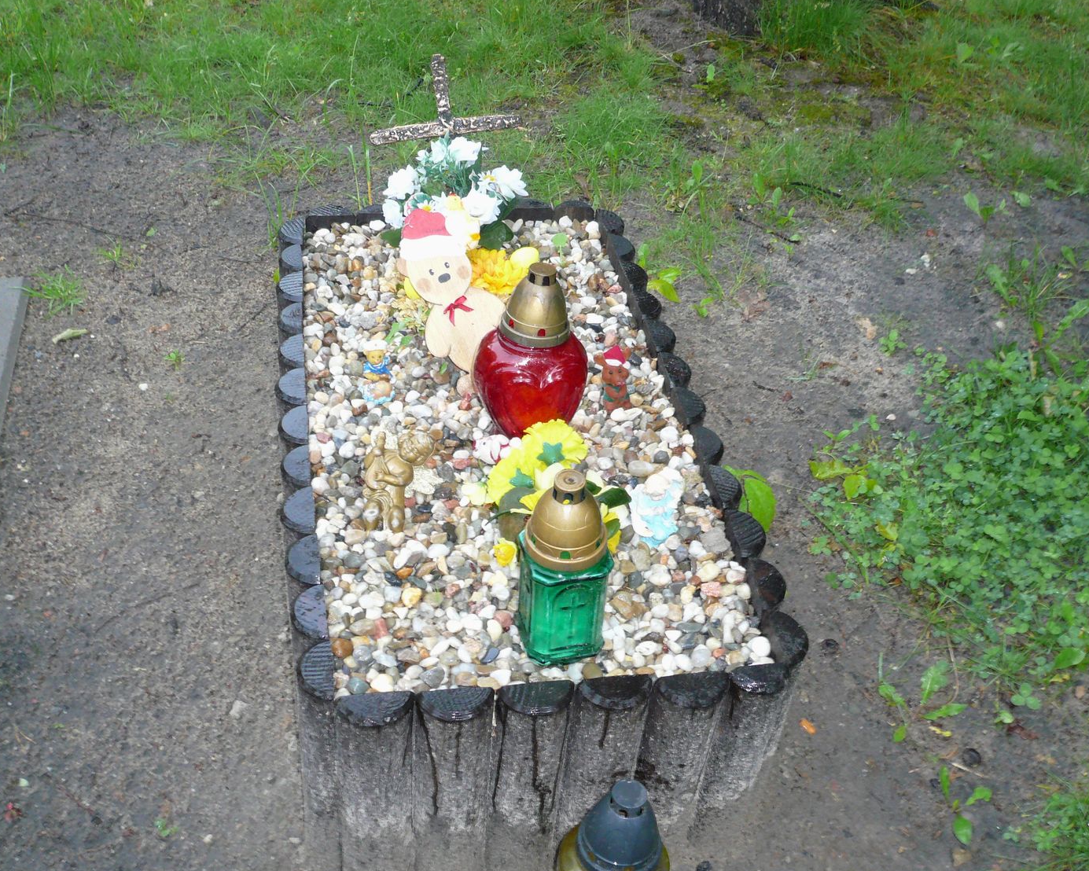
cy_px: 439
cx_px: 542
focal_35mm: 37
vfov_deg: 40.1
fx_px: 1193
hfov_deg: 49.1
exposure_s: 1/30
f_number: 3
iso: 125
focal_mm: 5.7
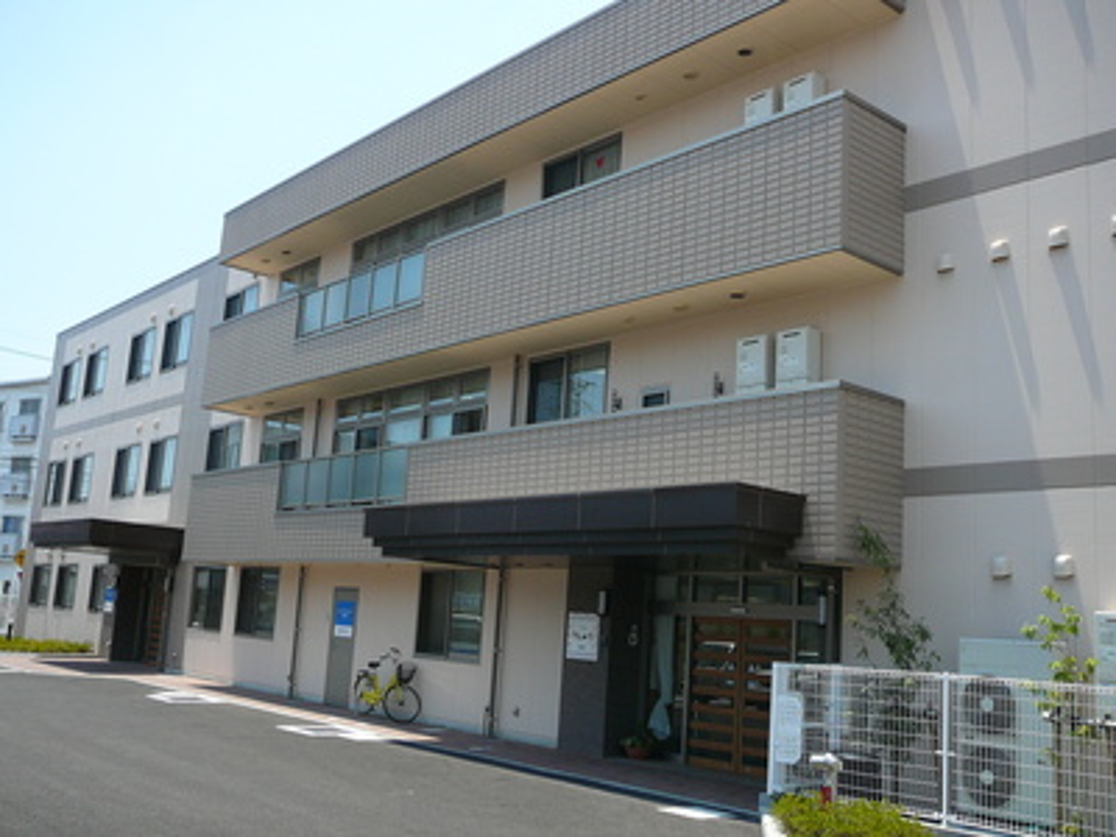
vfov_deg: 40.7
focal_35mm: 35
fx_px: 1128
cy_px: 418
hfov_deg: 52.6
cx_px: 558
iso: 80
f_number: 2.8
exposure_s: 1/800
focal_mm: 5.2
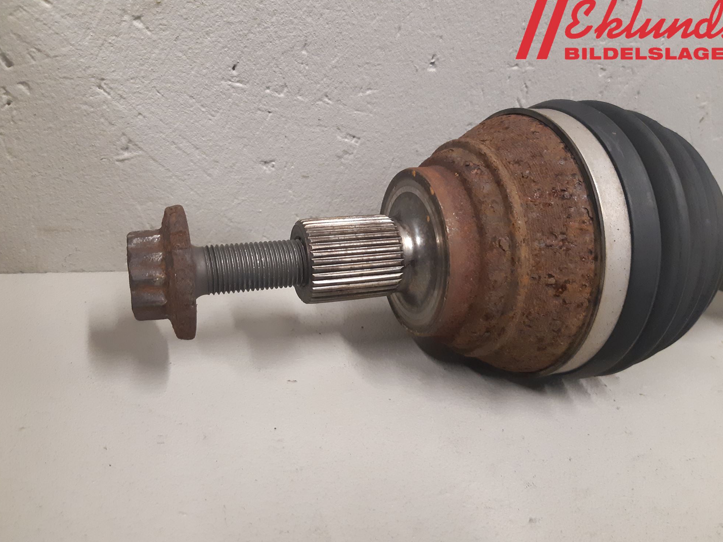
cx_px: 365
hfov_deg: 65.3
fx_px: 564
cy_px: 279
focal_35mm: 27
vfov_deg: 51.3
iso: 250
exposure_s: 1/50
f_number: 1.7
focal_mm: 3.93
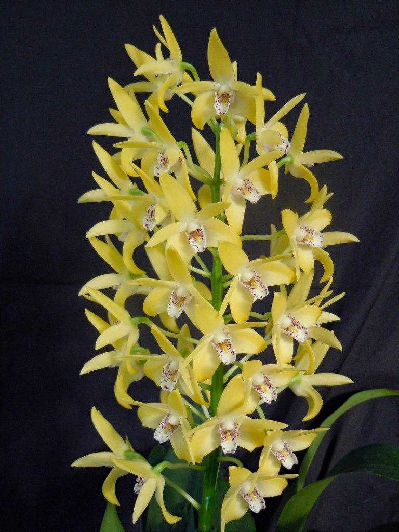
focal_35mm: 45
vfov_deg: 42.1
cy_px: 266
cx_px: 200
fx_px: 692
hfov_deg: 32.2
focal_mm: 8.1
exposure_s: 1/160
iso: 500
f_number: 3.8
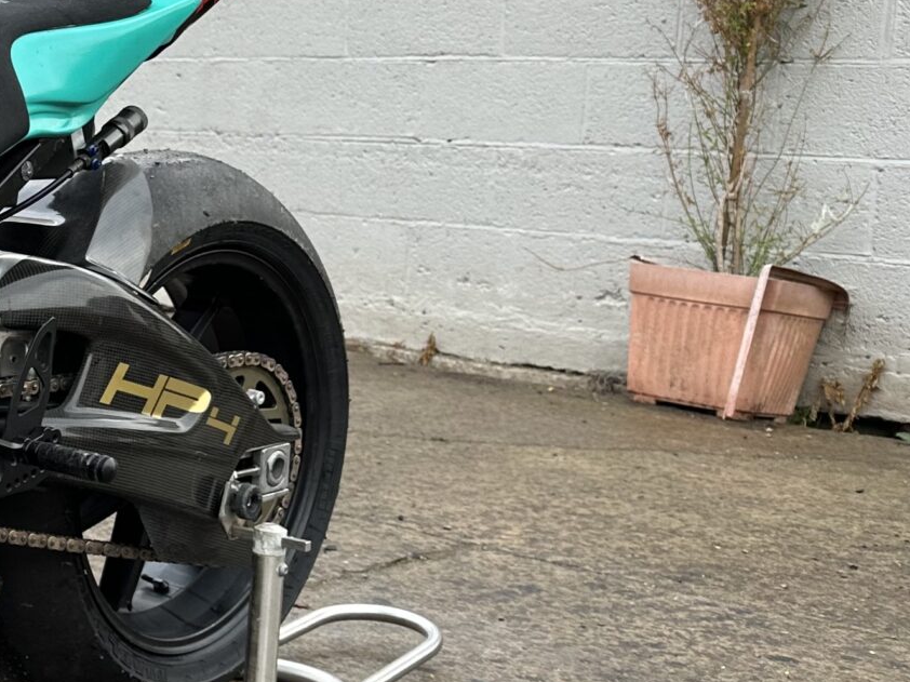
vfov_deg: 20.1
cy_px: 281
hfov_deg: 22.0
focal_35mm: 73
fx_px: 1919
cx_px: -471
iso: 64
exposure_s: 1/121
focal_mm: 6.86
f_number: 1.78
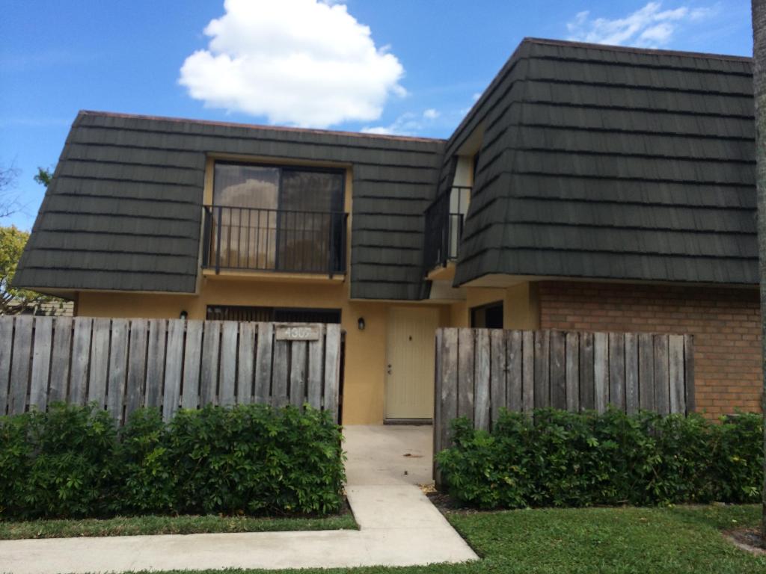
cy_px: 287
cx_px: 383
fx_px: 664
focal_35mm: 30
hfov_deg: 60.0
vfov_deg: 46.8
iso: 32
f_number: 2.2
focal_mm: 4.12
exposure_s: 1/1466
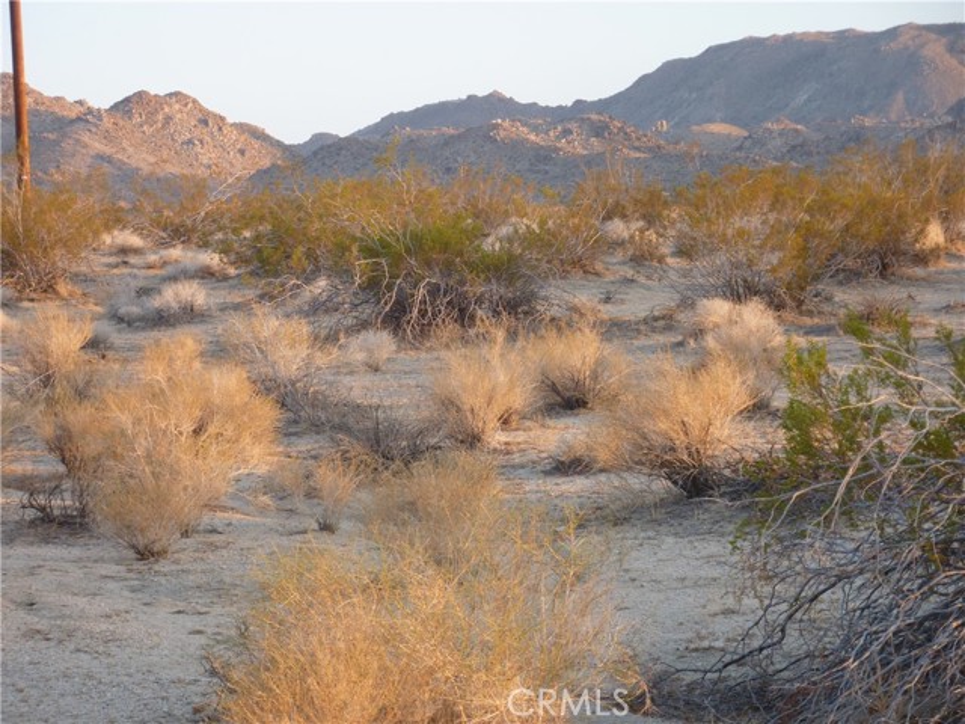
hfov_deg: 15.4
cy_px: 362
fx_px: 3568
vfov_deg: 11.6
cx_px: 482
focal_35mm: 128
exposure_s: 1/50
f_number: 4.4
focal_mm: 21
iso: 100
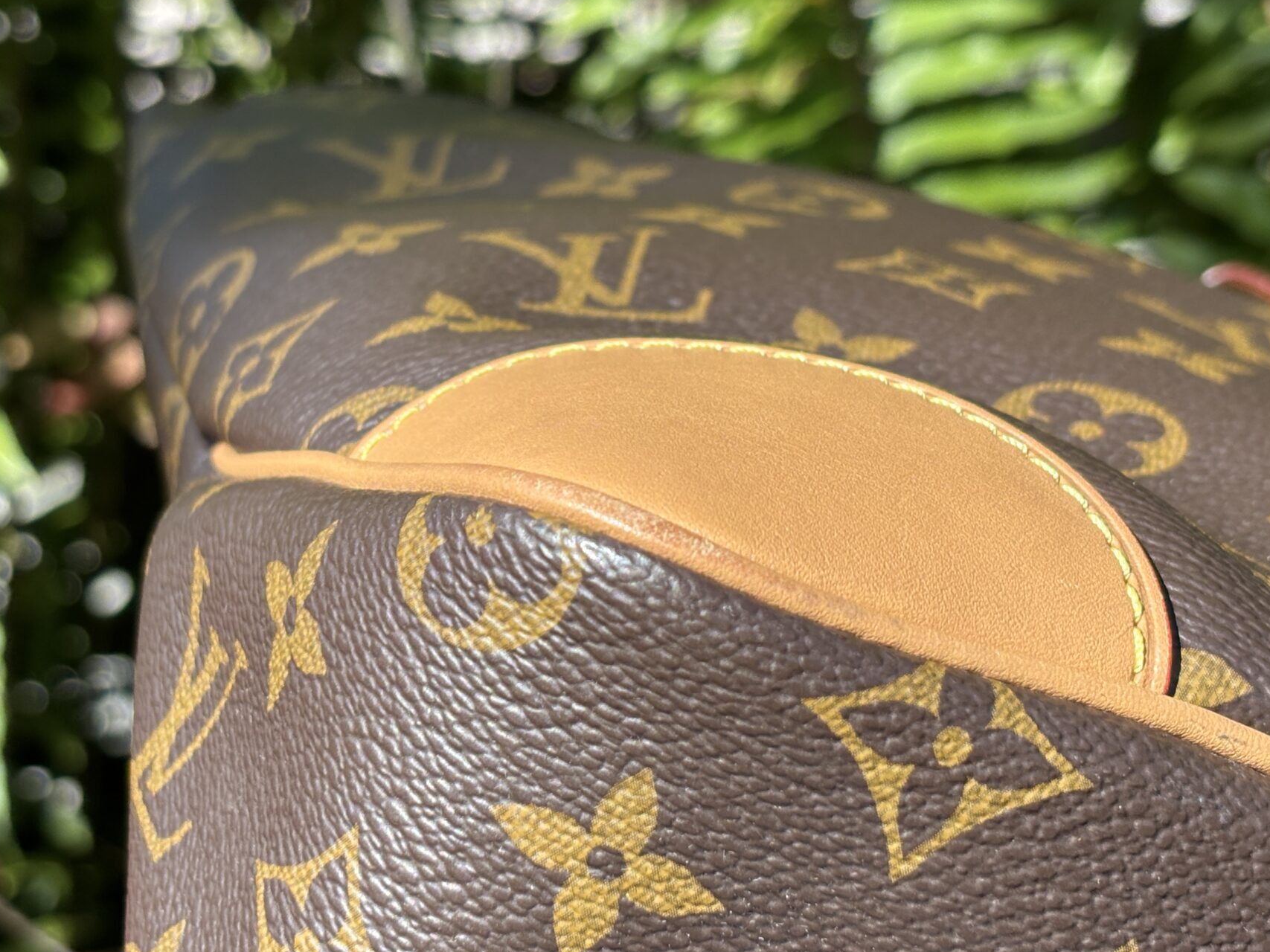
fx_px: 2861
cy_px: 515
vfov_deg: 18.9
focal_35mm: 78
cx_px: 583
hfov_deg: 25.0
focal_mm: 5.96
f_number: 1.6
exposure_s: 1/887
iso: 32
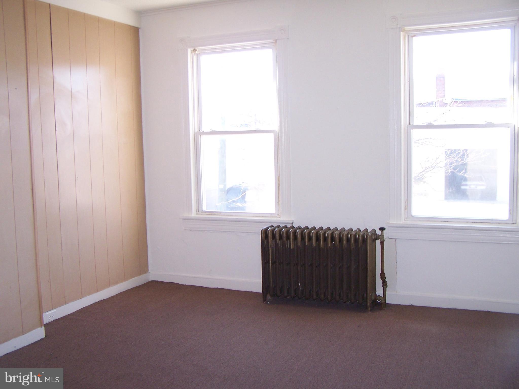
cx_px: 260
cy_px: 194
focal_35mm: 38
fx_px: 570
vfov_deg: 37.7
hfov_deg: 49.0
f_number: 2.8
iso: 140
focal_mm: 6.3
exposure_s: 1/60
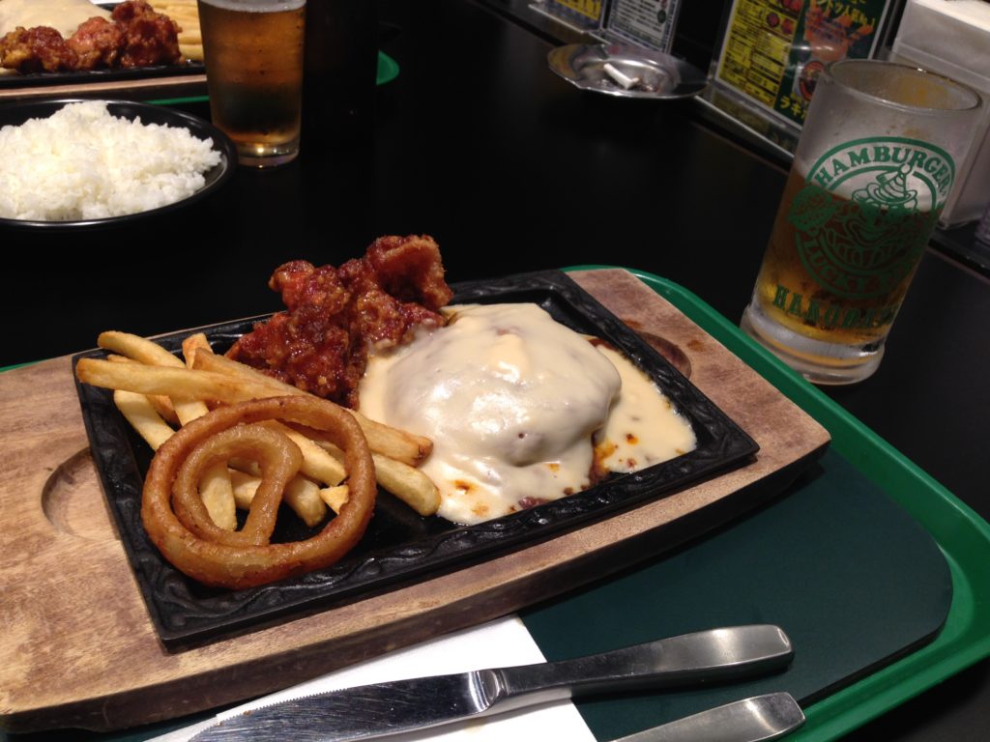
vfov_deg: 42.9
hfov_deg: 55.4
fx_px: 944
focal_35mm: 33
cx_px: 495
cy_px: 371
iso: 64
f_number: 2.4
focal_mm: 4.12
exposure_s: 1/20
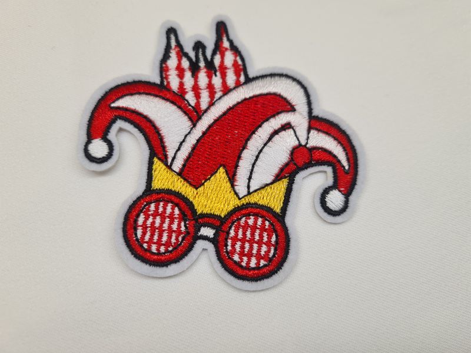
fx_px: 354
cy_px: 176
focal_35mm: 26
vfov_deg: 53.1
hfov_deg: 67.3
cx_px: 236
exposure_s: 1/149
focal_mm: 5.4
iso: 50
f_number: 1.8
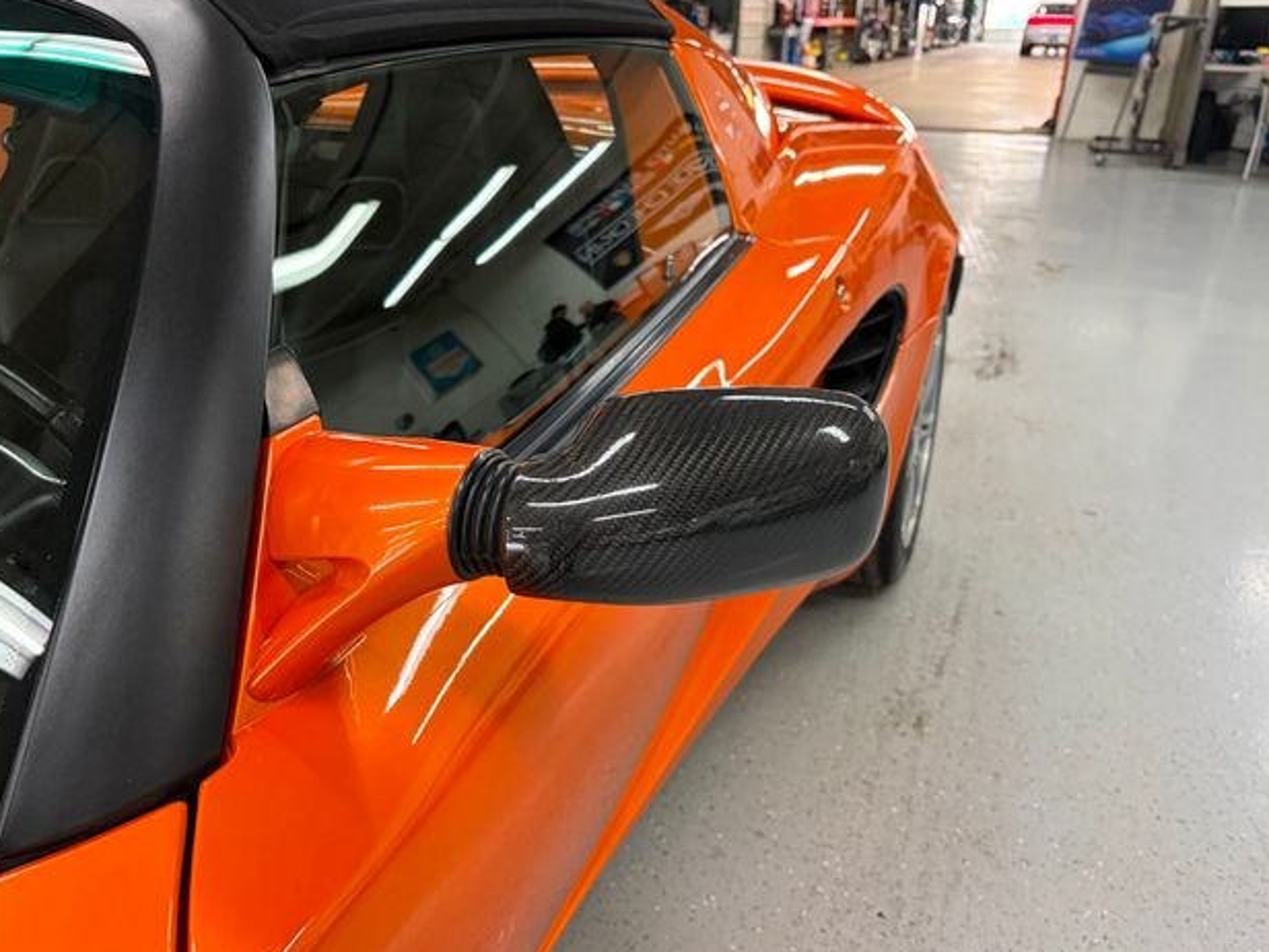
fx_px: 990
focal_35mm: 27
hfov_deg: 65.3
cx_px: 616
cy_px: 482
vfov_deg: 51.4
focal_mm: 5.96
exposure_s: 1/60
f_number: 1.6
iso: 250
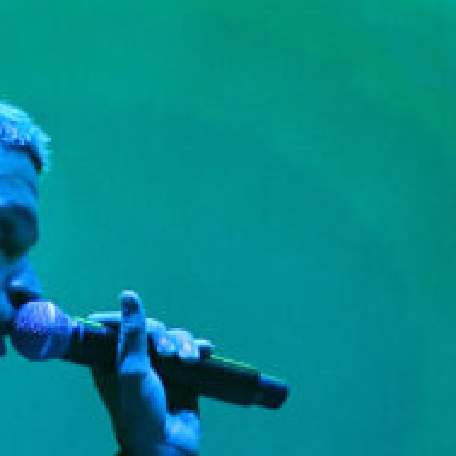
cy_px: 414
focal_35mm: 322
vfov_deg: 5.4
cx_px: -27
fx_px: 4799
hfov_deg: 5.4
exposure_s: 1/250
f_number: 4
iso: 2500
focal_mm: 70
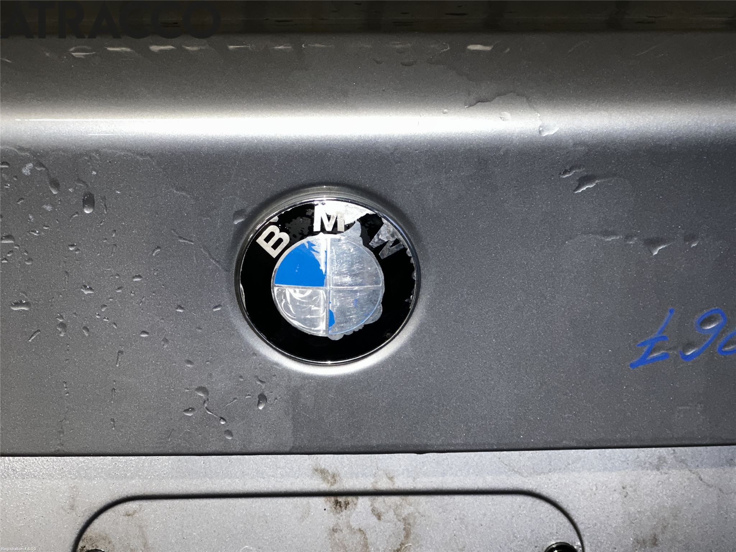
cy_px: 276
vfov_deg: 19.1
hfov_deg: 25.3
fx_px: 1637
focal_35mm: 77
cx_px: 368
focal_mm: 9
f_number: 2.8
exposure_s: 1/50
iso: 500
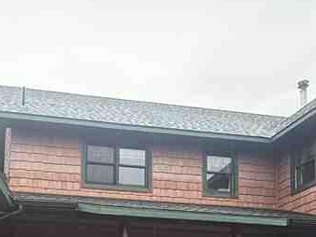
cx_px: 79
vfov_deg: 24.4
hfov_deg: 35.3
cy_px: 300
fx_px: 484
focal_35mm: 53
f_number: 2.2
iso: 160
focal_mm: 2.22
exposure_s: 1/99
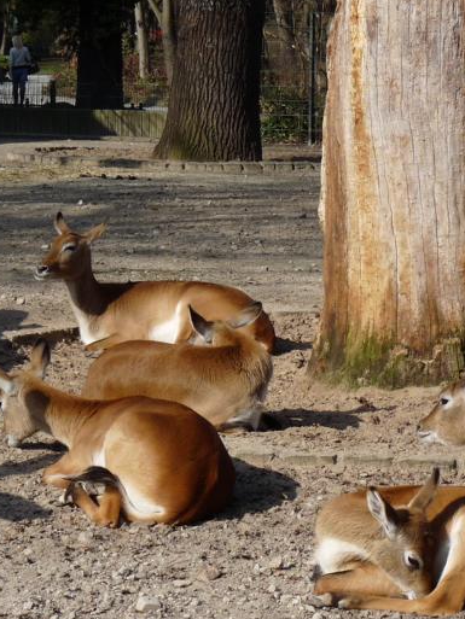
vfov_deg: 12.4
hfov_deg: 9.3
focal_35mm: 159
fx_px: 2847
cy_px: 315
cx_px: 429
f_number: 5.6
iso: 100
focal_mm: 12.8
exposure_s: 1/400
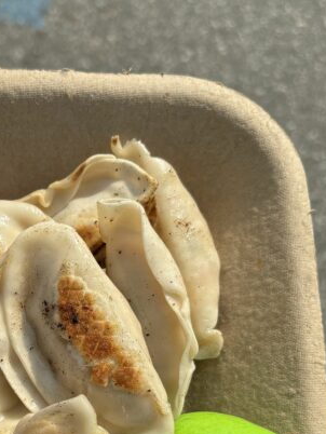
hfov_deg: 23.8
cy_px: 380
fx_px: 753
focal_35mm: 60
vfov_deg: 30.9
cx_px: 40
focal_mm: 5.96
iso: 50
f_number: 1.6
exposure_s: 1/4630
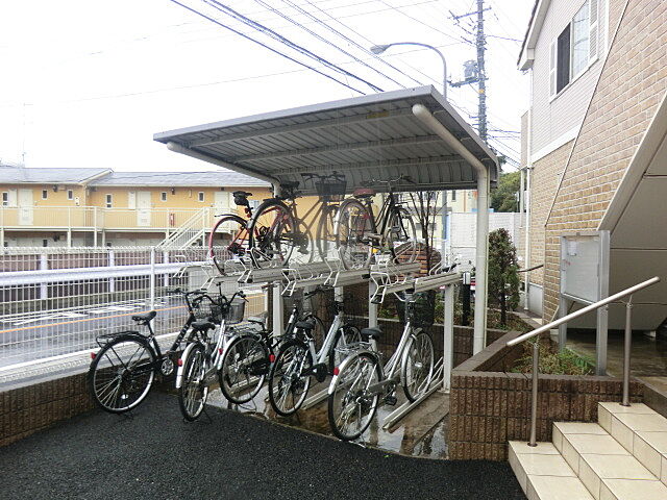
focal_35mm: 24
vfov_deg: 56.8
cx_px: 334
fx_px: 462
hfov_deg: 71.6
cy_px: 250
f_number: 3.2
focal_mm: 4.3
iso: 80
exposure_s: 1/60
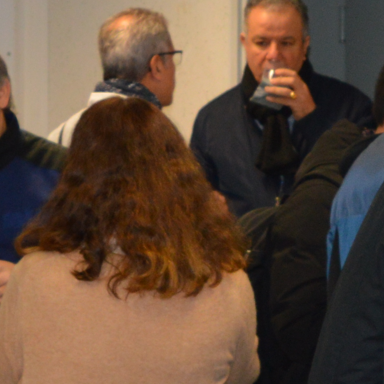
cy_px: 186
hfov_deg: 11.7
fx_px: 1857
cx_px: 345
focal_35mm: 148
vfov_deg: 11.8
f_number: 3.5
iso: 450
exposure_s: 1/60
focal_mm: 18
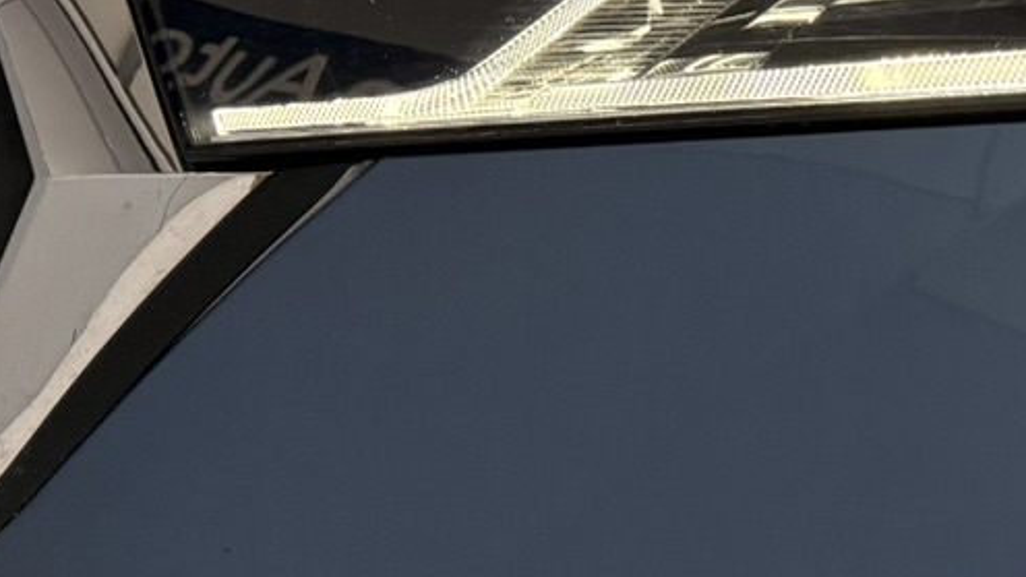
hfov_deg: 18.6
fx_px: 2938
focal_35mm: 108
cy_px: 362
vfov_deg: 11.2
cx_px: 1278
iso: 320
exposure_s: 1/100
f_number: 1.78
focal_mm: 6.76
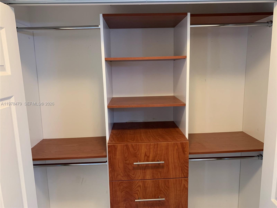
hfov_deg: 67.3
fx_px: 208
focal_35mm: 26
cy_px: 104
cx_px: 138
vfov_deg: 53.1
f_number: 1.8
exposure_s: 1/60
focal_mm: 4.25
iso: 160
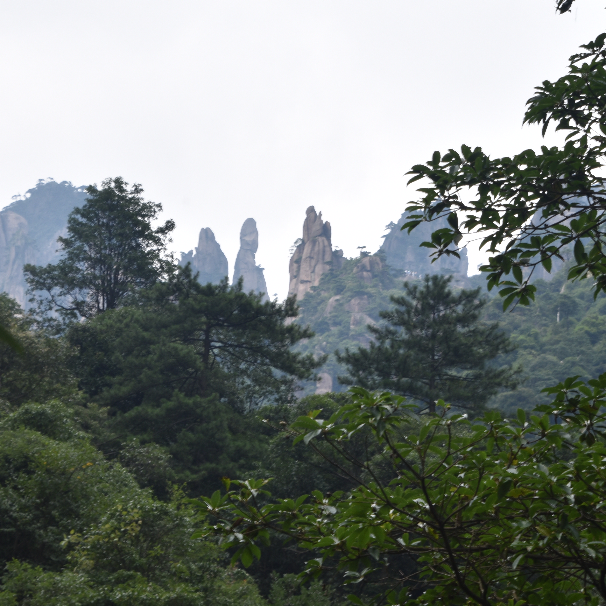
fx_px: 3860
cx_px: 241
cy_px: 267
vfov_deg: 9.0
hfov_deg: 9.0
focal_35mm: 195
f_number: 14
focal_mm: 75
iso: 100
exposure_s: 1/50
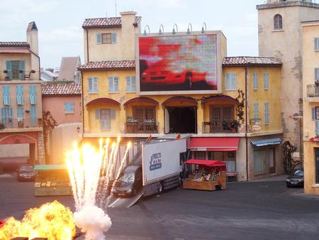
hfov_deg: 25.6
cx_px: 160
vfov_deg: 19.4
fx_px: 701
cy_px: 120
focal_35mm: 76
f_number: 2.8
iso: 100
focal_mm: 16.1
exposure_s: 1/1000
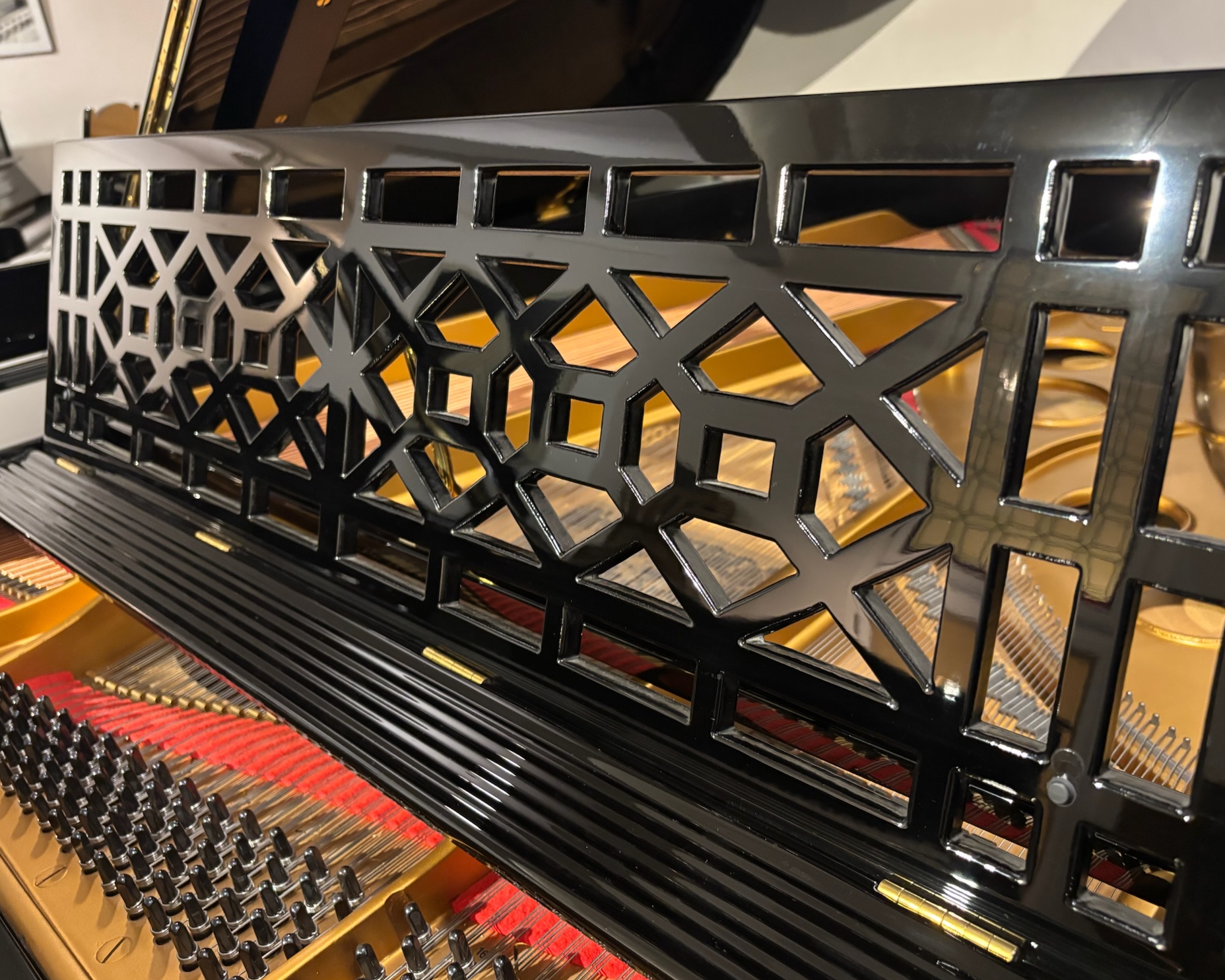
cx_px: 655
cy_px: 484
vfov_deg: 51.5
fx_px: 1015
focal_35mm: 28
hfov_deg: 62.1
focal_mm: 5.96
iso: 640
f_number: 1.6
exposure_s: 1/33
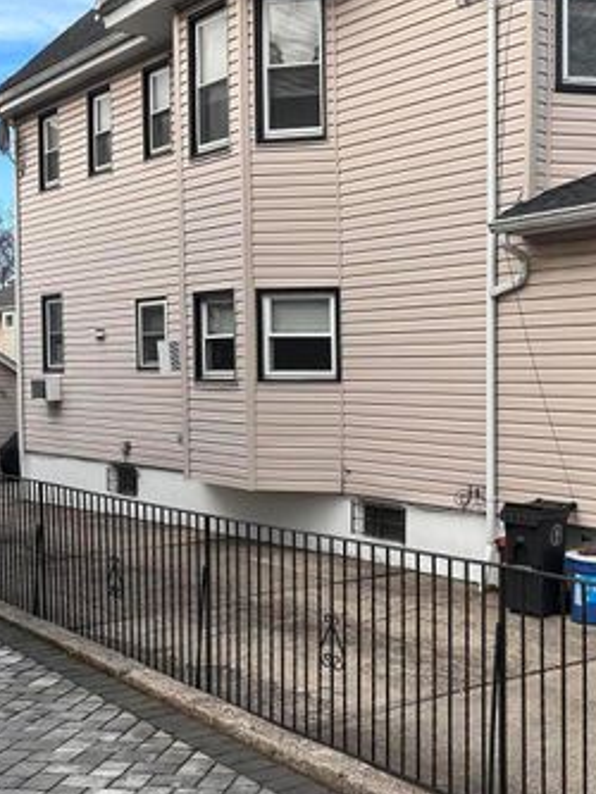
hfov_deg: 29.3
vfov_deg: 39.6
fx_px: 1101
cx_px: 510
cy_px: 426
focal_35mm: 48
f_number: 1.78
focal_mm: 6.86
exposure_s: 1/1587
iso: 80
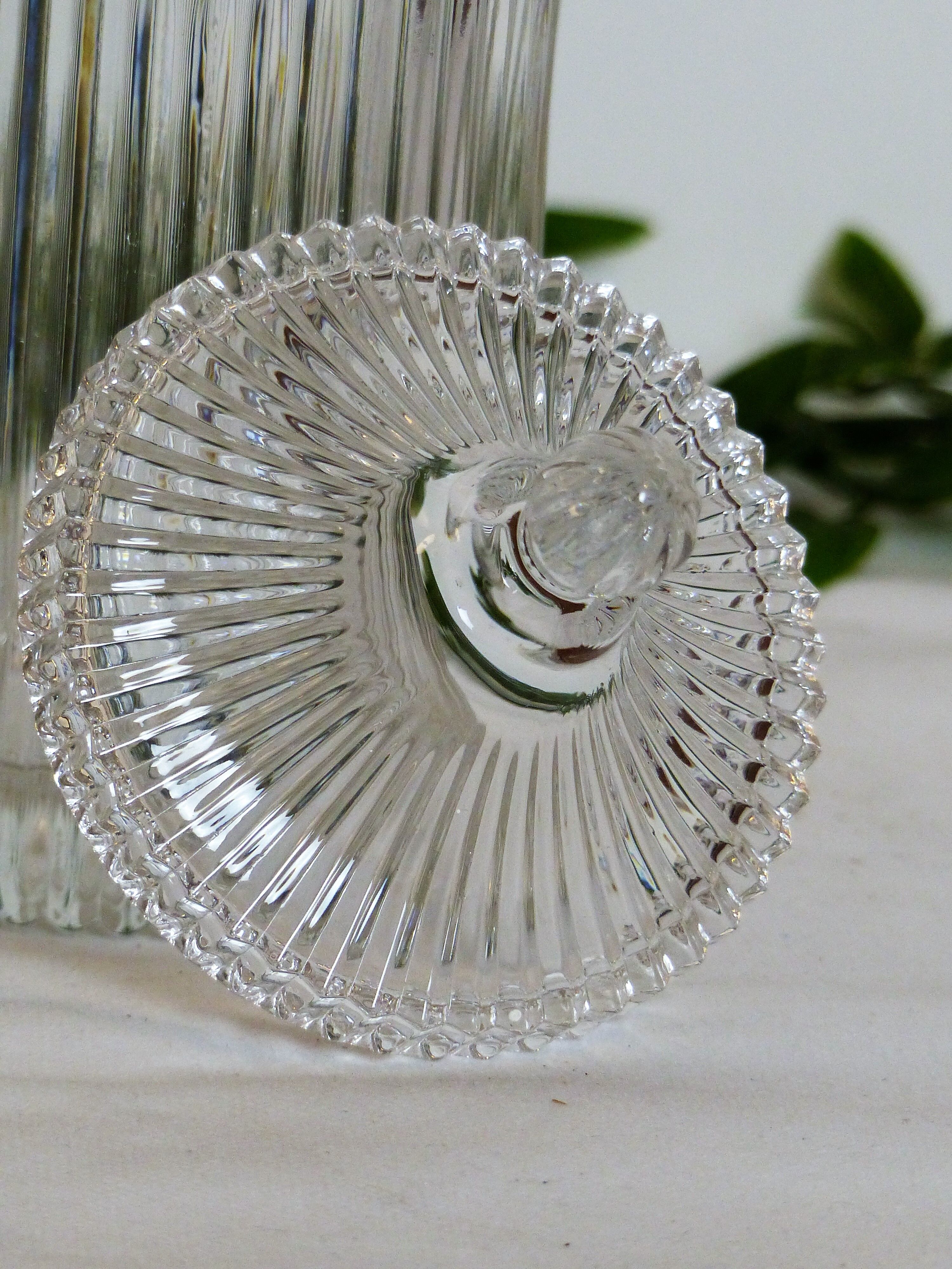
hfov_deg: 5.2
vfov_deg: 7.0
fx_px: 10414
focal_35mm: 284
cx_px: 476
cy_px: 634
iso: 400
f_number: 2.8
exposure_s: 1/80
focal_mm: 46.5
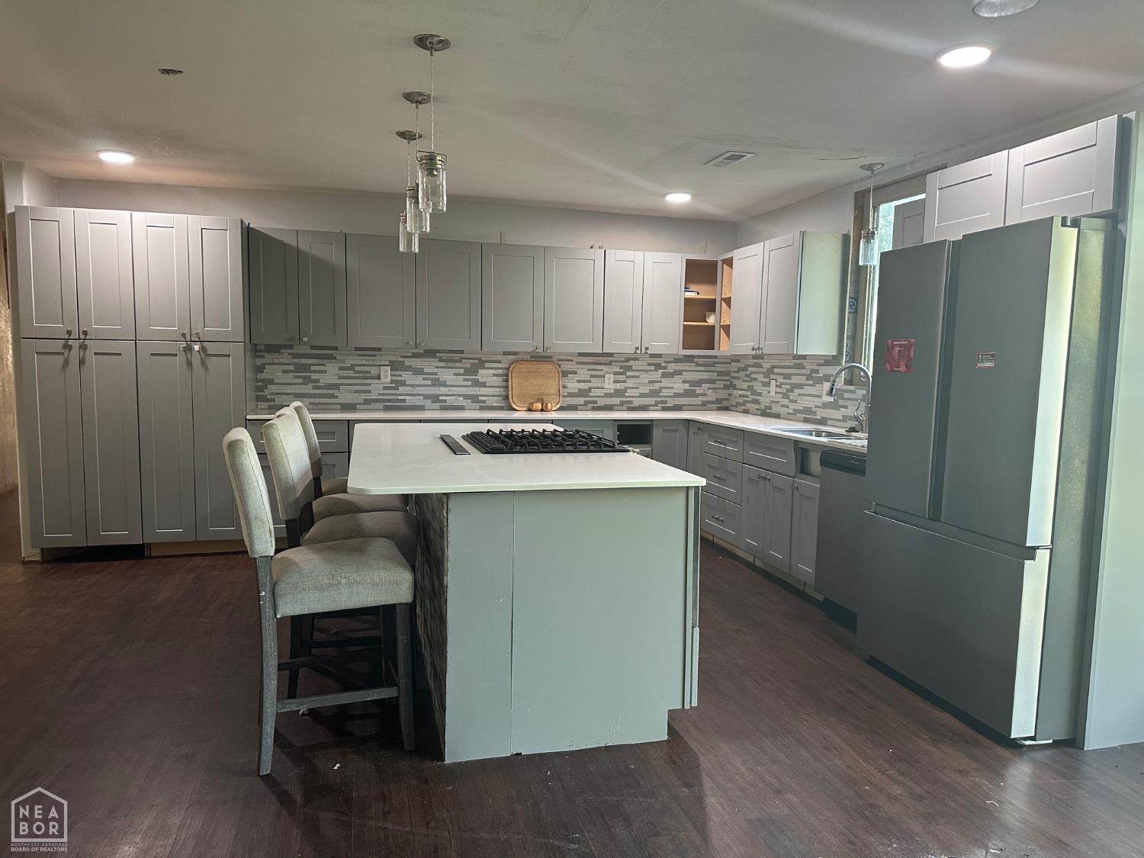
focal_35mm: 24
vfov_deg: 56.8
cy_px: 429
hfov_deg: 71.6
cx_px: 572
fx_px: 793
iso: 250
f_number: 1.78
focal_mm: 6.86
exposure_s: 1/60
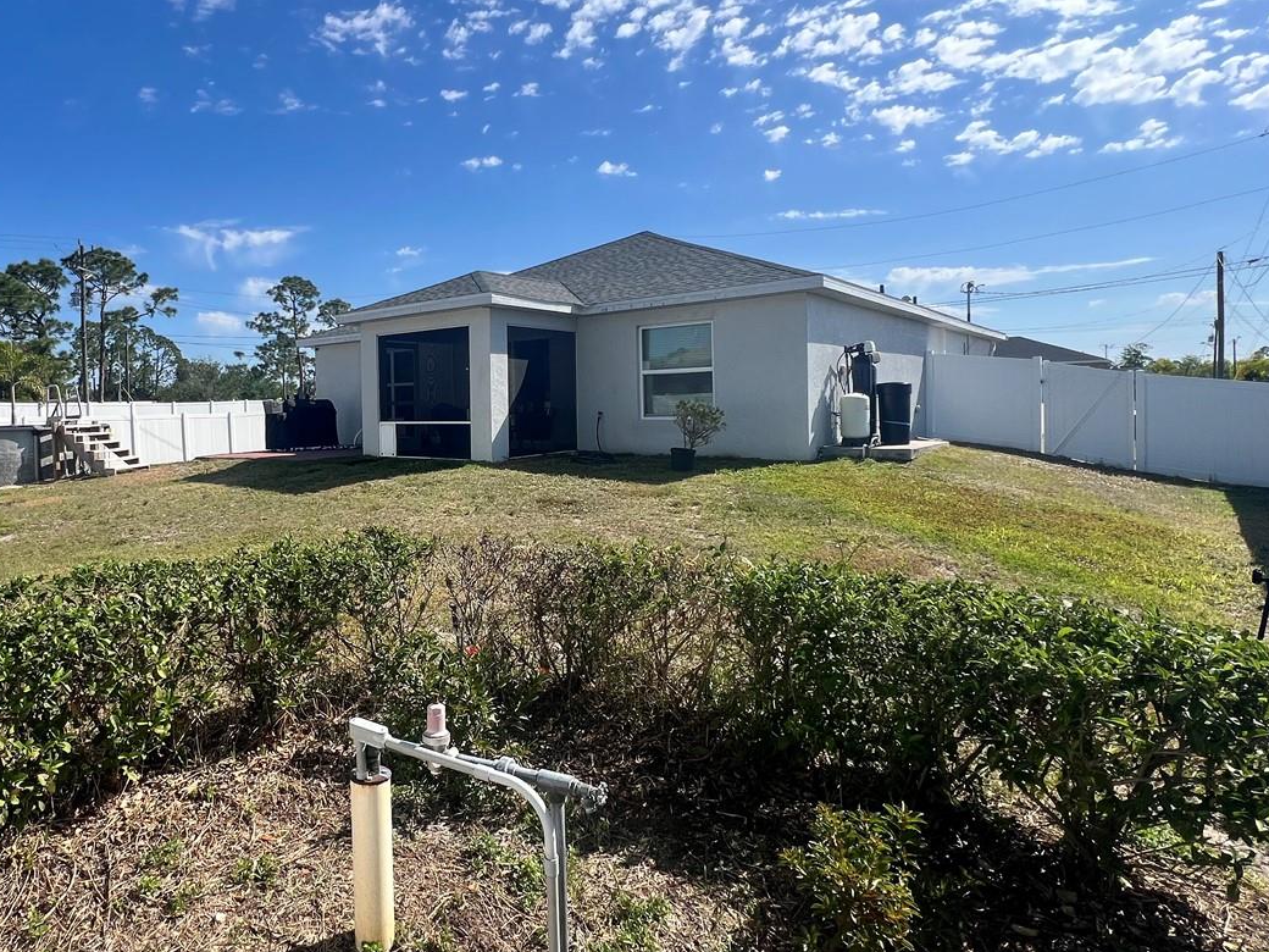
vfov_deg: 65.7
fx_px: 733
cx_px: 453
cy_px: 419
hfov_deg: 79.8
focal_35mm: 20
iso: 32
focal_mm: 1.57
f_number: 1.8
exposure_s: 1/1727
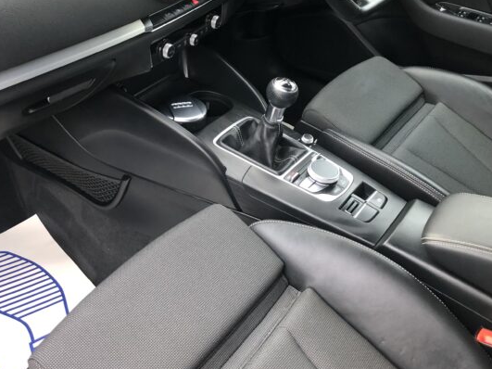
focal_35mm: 42
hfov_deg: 44.8
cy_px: 109
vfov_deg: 33.9
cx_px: 241
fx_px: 597
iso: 64
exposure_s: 1/17
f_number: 1.8
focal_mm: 4
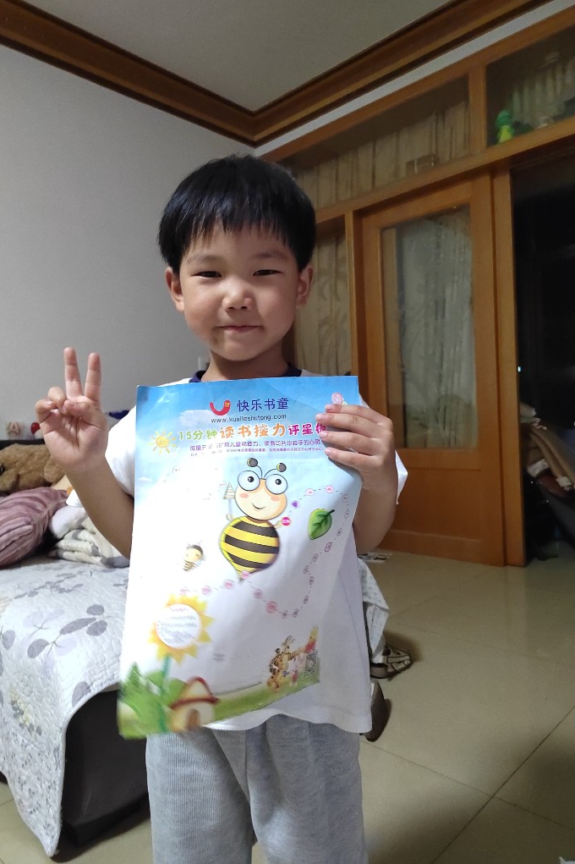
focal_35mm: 24
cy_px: 432
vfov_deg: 73.8
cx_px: 262
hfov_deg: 53.0
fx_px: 575
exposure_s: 1/17
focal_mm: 5.52
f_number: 1.9
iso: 5000
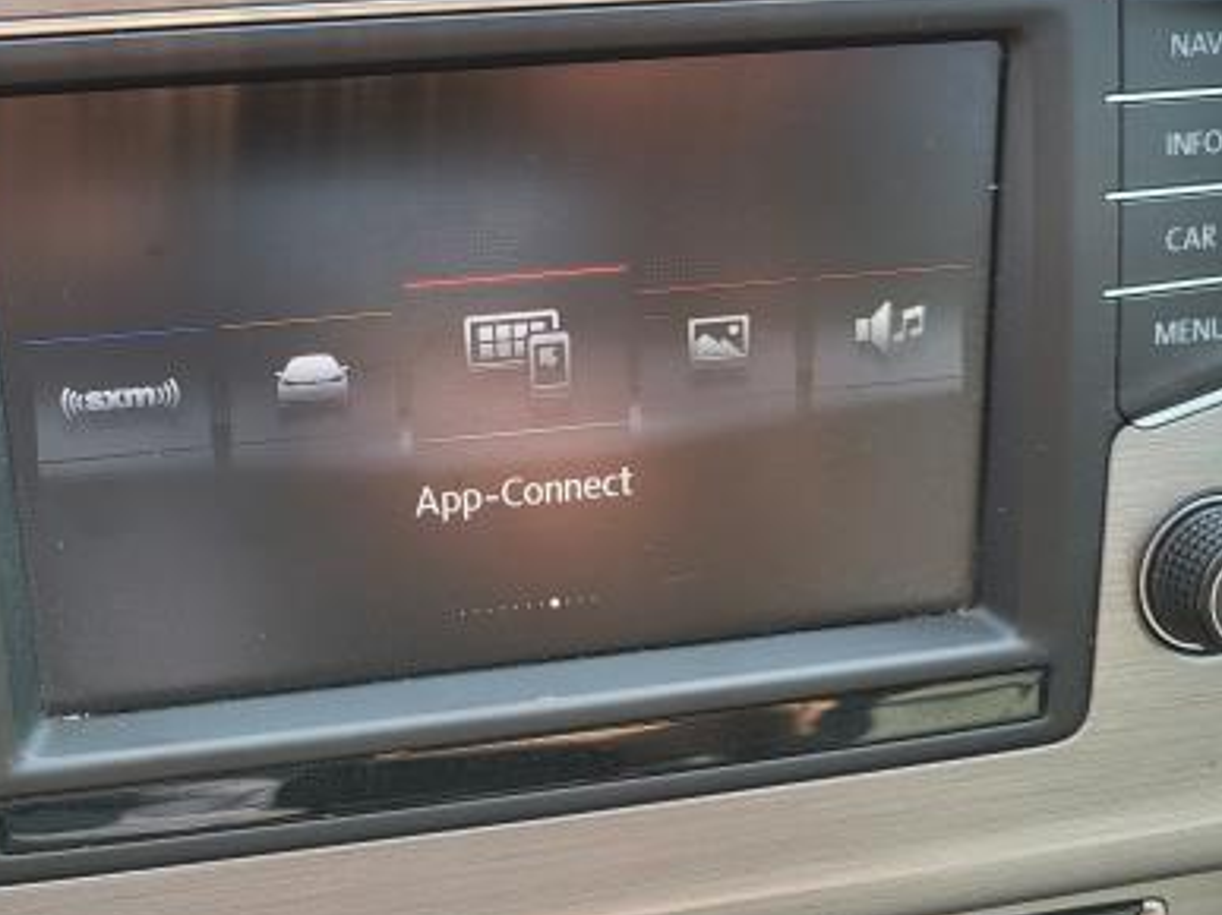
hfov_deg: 43.3
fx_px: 1517
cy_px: 306
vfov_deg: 33.3
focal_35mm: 43
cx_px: 417
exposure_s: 1/120
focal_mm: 5.4
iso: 50
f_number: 1.8
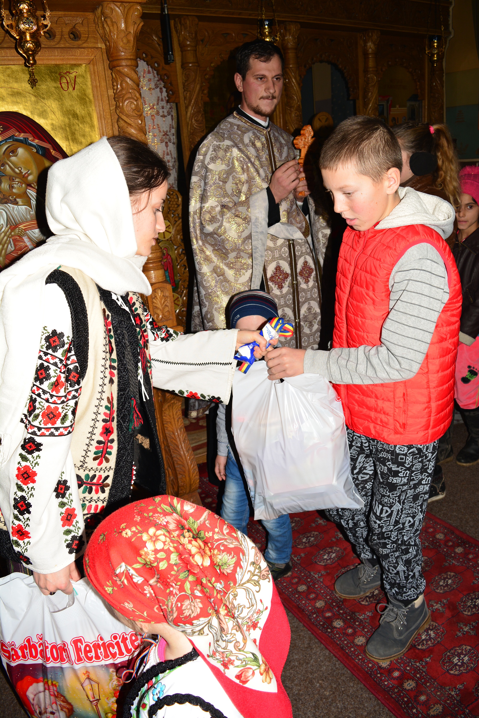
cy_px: 359
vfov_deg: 67.4
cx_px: 240
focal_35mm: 27
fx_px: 539
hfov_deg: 47.9
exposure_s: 1/60
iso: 200
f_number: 5.6
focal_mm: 18
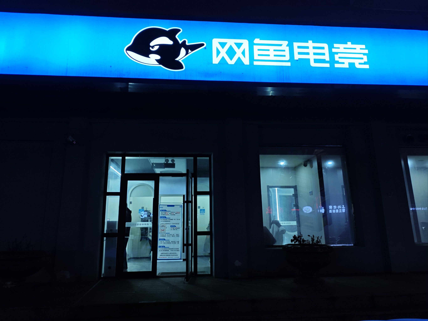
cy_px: 160
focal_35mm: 24
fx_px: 297
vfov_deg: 56.8
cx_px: 214
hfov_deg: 71.6
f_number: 1.6
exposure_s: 1/14.3
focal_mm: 5.84
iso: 125
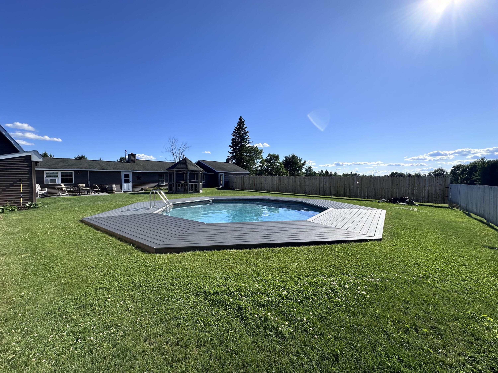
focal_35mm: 14
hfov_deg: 102.1
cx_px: 249
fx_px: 201
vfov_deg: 85.7
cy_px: 186
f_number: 2.2
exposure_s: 1/2564
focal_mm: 2.22
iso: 50
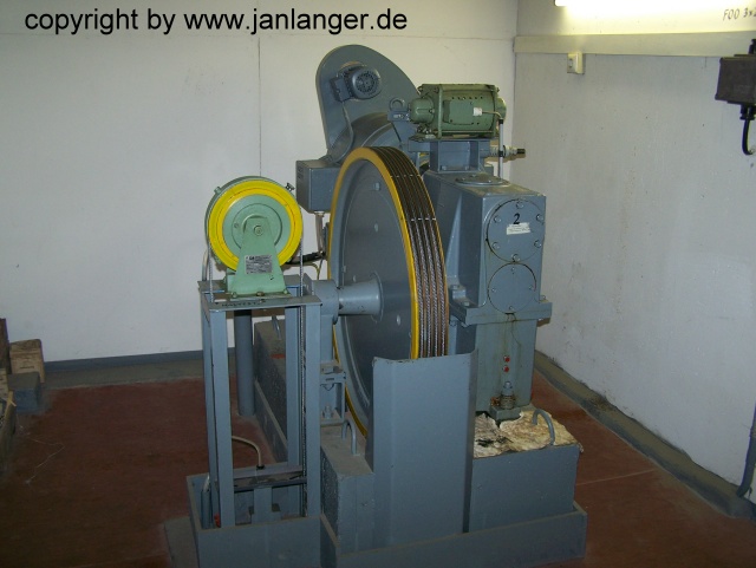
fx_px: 831
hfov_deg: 48.9
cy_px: 284
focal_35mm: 38
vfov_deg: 37.8
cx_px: 378
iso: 100
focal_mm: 6.3
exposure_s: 1/60
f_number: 2.8
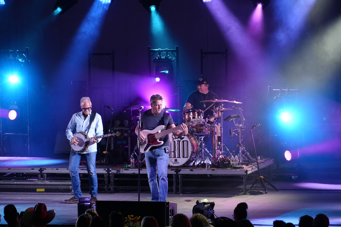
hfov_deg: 11.4
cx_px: 170
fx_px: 1705
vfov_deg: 7.6
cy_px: 114
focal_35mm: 180
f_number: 5.6
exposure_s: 1/200
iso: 800
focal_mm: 120
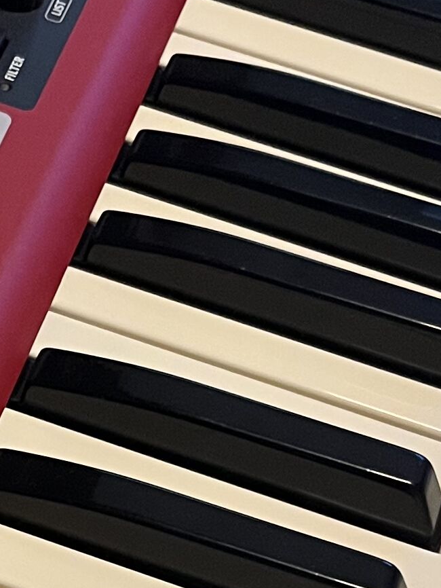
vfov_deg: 15.6
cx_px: -201
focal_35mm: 121
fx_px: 2054
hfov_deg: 11.8
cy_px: 724
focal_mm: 5.1
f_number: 1.6
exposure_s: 1/60
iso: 500
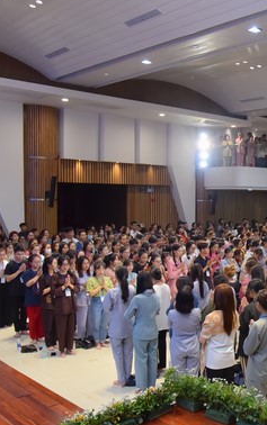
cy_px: 227
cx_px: 274
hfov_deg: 28.5
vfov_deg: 47.1
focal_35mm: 42
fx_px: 488
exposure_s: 1/160
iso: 1600
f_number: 5.6
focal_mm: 24
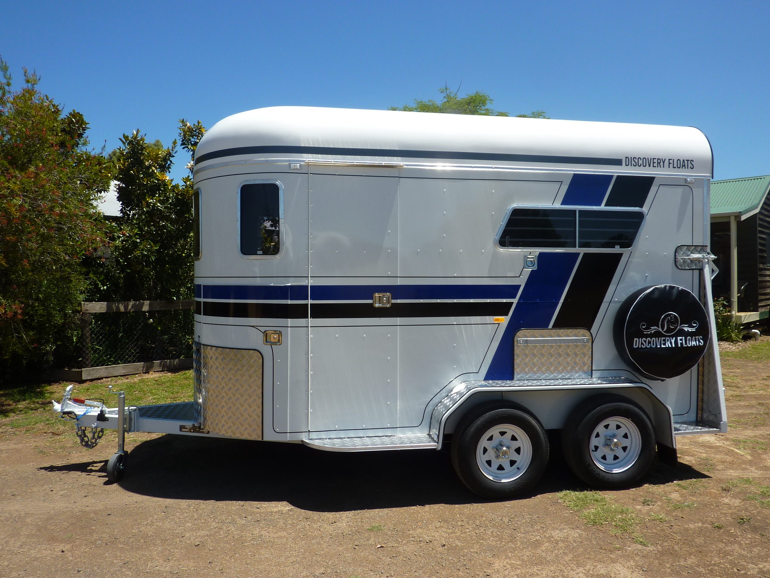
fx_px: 556
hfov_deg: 69.4
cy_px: 289
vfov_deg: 54.9
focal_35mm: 25
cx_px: 385
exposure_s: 1/400
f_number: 5
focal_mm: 4.1
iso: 80
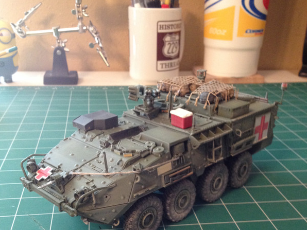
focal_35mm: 47
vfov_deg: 30.3
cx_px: 154
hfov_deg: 40.4
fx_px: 417
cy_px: 176
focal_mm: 4.28
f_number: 2.4
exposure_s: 1/20
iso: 250
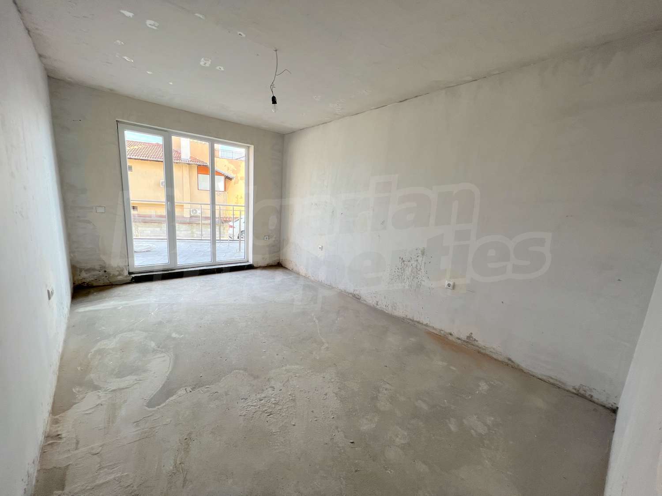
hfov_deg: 106.2
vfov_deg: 89.9
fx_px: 249
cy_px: 248
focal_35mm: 13
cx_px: 331
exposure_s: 1/144
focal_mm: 1.57
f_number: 1.8
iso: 32
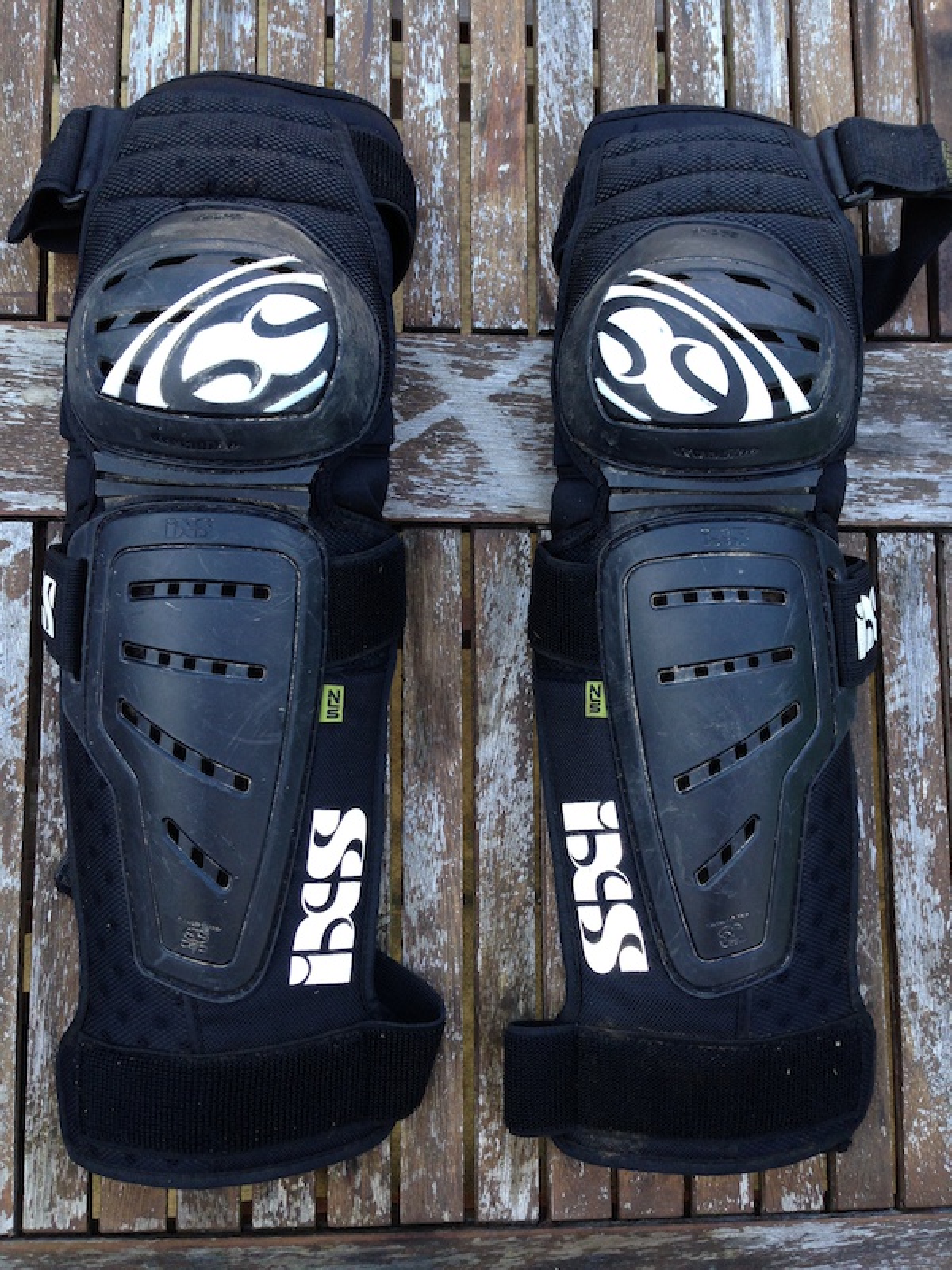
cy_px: 635
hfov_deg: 42.9
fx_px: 1210
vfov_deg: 55.4
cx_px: 476
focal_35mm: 33
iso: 80
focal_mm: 4.12
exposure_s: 1/120
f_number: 2.4
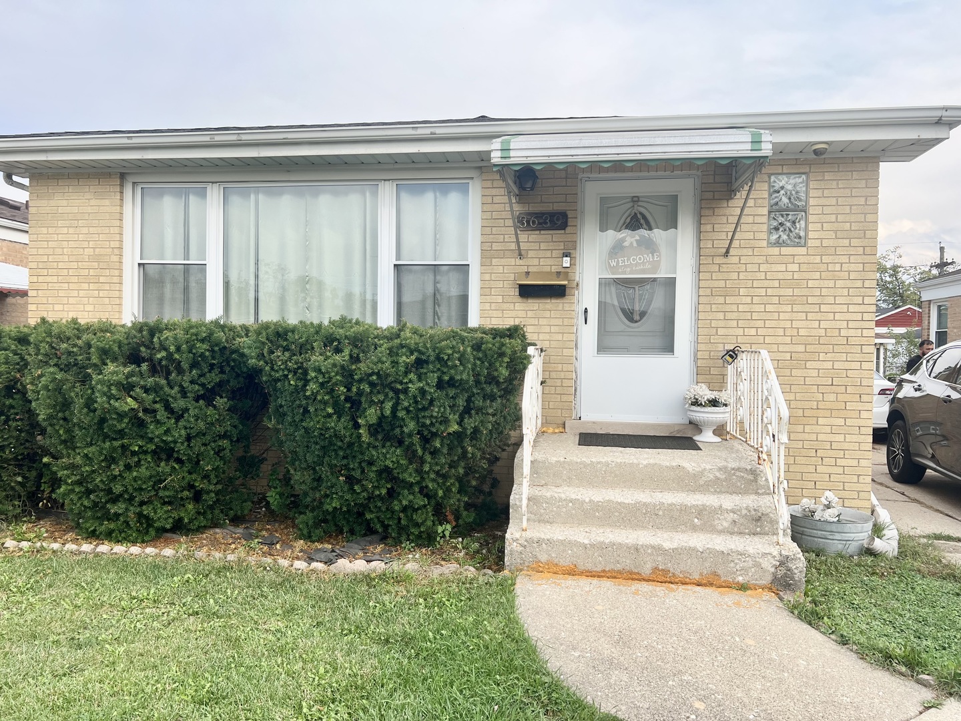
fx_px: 722
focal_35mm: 26
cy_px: 360
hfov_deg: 67.3
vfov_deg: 53.1
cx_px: 480
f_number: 1.5
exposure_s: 1/1395
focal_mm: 5.7
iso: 50
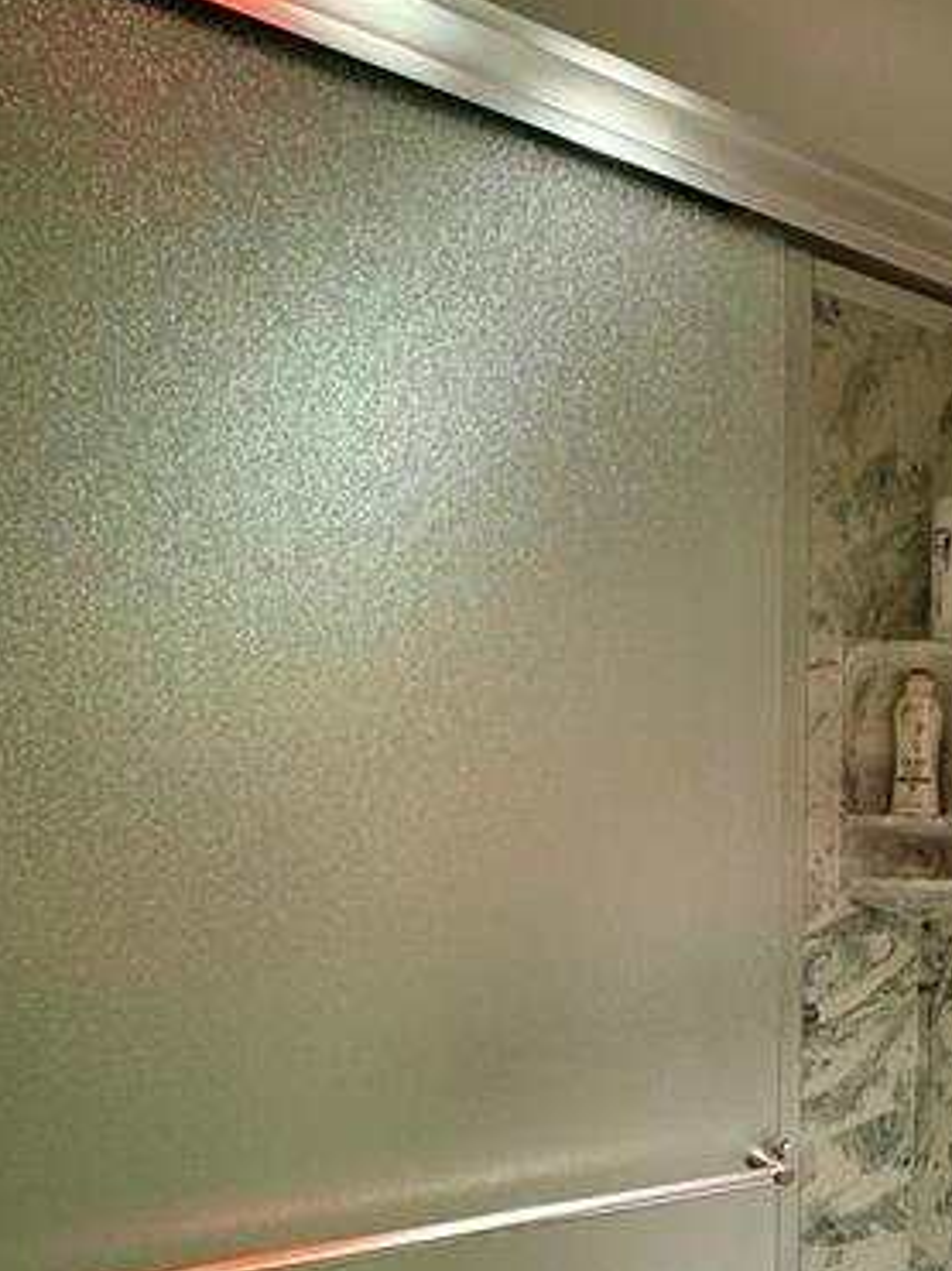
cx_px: 894
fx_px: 1064
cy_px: 1069
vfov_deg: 55.9
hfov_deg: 43.2
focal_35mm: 29
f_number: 2.2
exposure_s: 1/60
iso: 200
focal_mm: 2.22
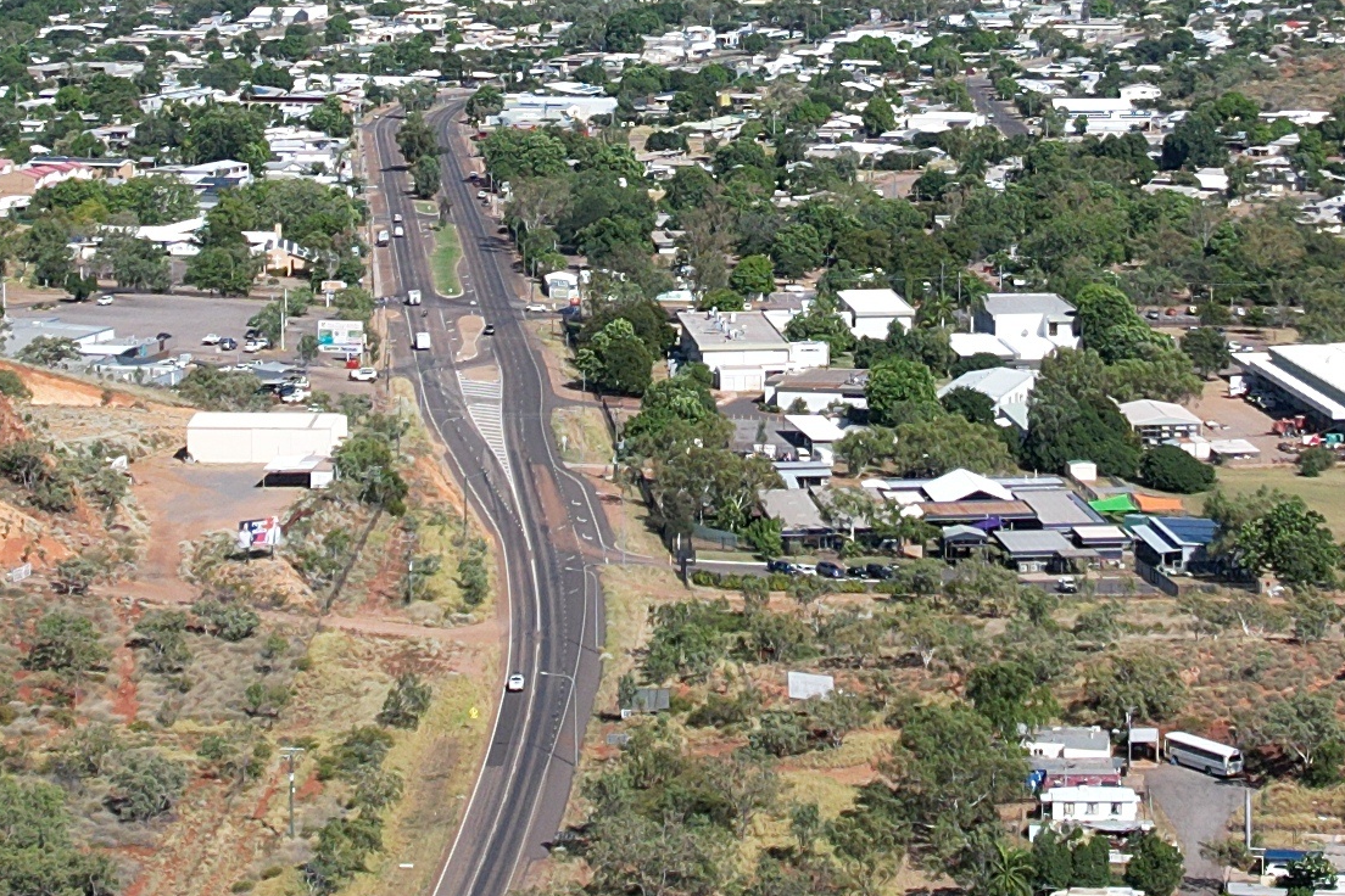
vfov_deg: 12.4
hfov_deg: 18.7
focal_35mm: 109
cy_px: 51
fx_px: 4072
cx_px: 787
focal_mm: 8.4
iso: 100
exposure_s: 1/2000
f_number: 2.8
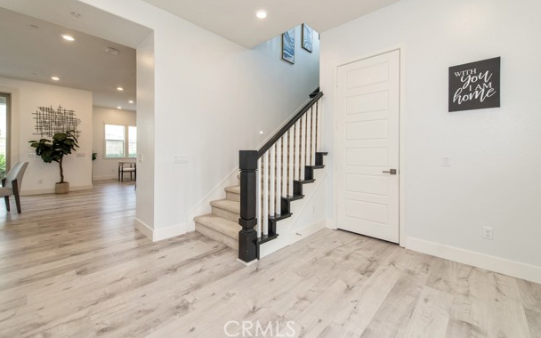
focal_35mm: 15
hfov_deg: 101.5
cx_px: 266
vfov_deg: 74.6
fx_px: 221
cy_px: 153
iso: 320
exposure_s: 1/60
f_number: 4
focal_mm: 14
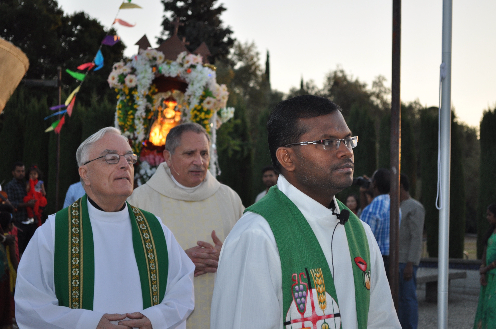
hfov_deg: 24.6
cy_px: 164
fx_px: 1135
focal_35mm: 82
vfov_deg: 16.5
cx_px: 248
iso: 400
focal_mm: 55
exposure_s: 1/160
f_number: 5.6
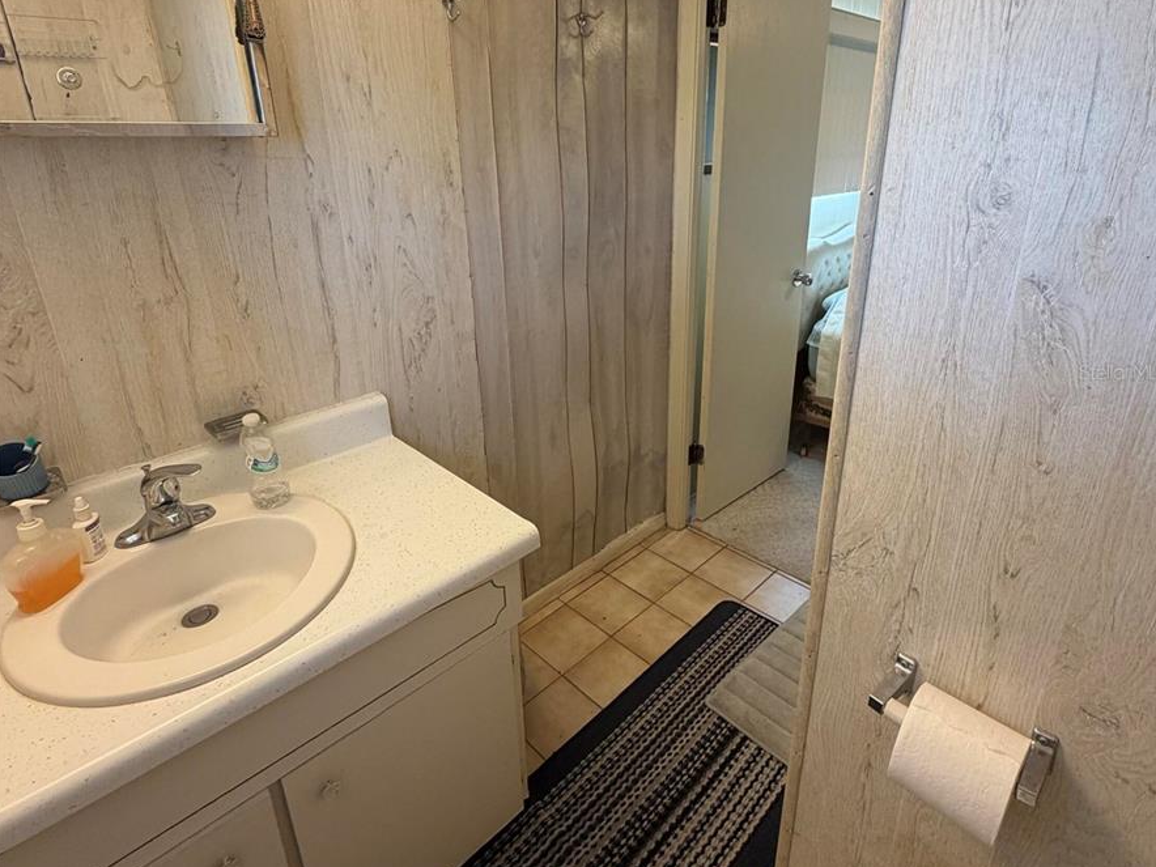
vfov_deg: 68.3
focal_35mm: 19
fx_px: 635
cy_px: 371
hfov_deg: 84.7
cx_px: 583
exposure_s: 1/60
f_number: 2.2
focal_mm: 2.22
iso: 200
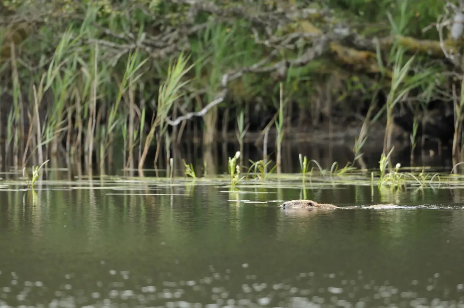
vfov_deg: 1.8
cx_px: 232
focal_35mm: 750
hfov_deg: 2.8
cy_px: 154
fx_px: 9658
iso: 800
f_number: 4.5
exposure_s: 1/125
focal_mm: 500
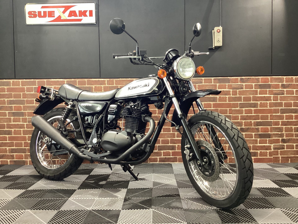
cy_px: 112
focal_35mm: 31
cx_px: 149
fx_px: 267
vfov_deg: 45.4
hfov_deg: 58.4
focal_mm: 3.3
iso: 250
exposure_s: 1/40
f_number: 2.4
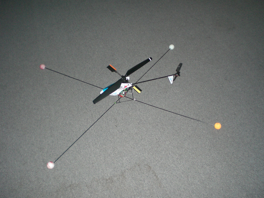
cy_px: 99
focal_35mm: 38
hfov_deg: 49.0
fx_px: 290
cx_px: 132
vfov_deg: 37.7
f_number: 3.1
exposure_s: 1/60
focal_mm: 6.3
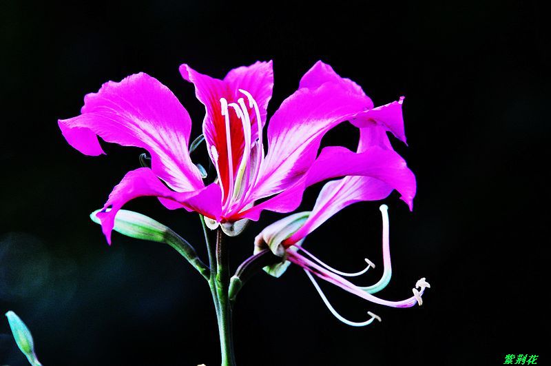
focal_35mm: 450
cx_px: 276
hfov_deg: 4.6
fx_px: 6878
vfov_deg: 3.0
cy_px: 183
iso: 800
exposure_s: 1/400
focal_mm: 300
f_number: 5.6
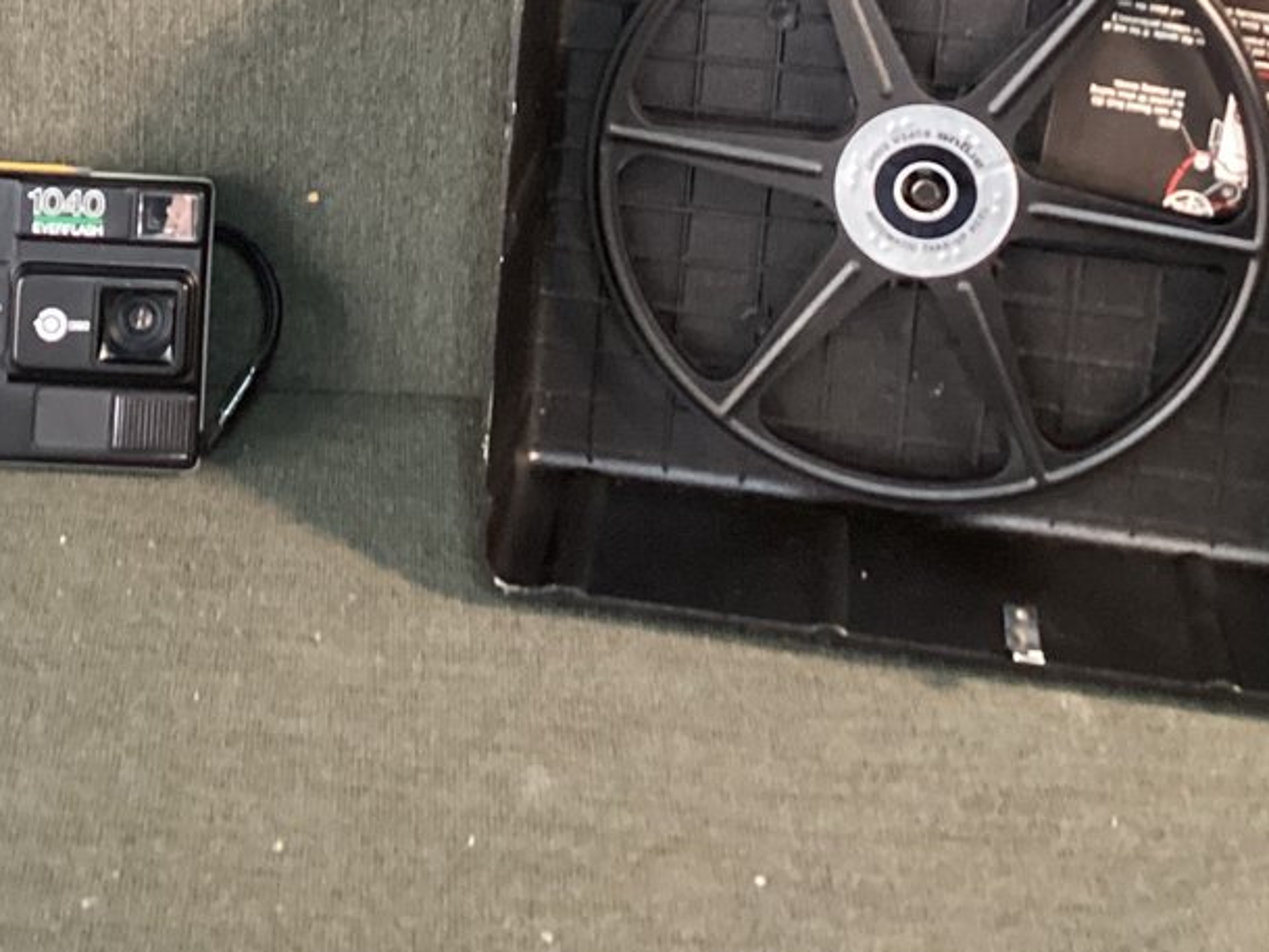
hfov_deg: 25.0
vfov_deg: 18.1
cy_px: -201
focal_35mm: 77
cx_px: 320
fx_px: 2823
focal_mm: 3.3
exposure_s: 1/30
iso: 400
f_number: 2.4
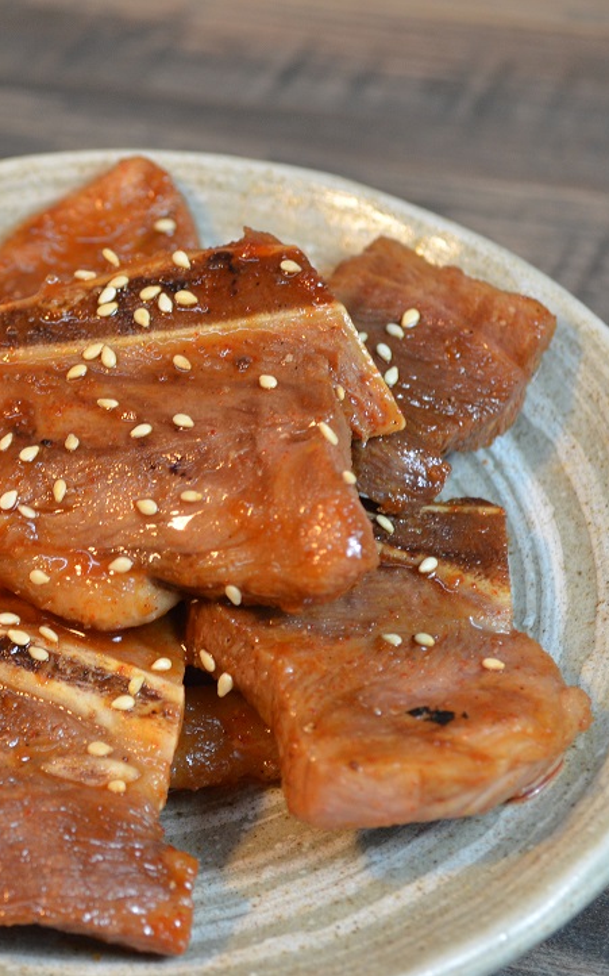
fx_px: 2471
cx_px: -35
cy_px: 489
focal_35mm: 93
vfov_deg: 22.3
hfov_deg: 13.8
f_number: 5.6
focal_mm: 40
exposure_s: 1/60
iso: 500
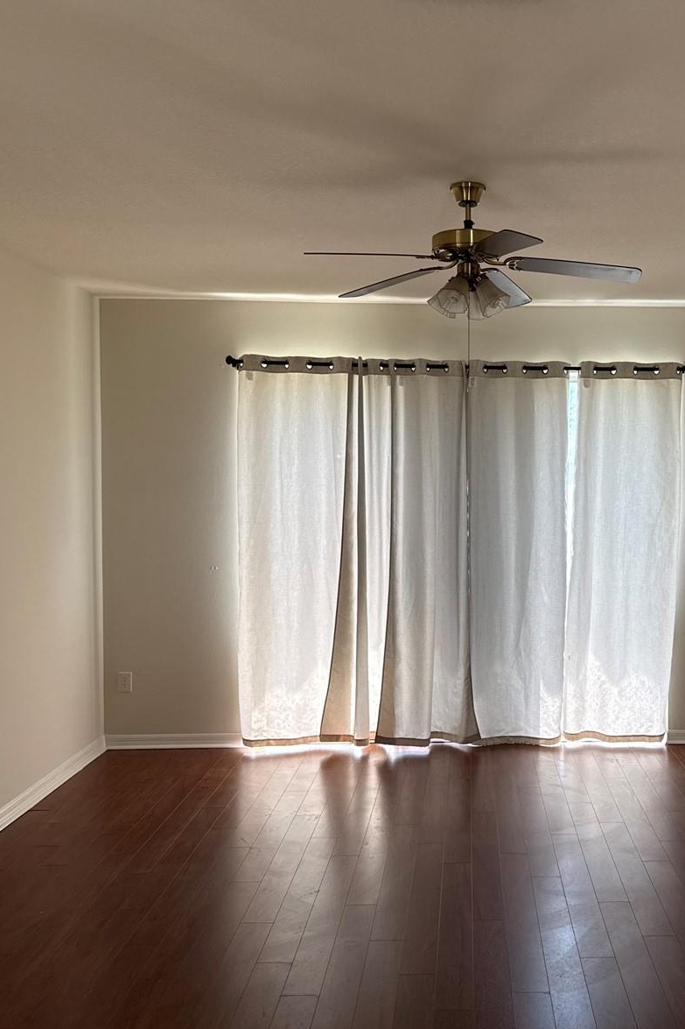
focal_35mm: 34
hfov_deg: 38.0
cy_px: 515
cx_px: 502
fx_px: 971
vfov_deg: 55.8
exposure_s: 1/127
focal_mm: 6.76
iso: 100
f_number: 1.78
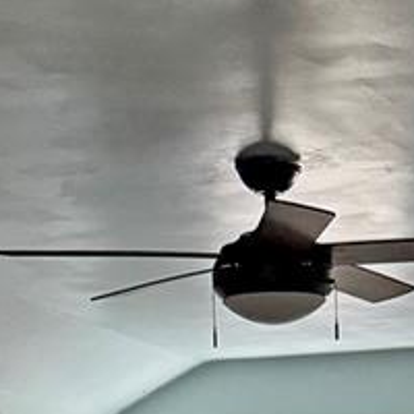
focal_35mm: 127
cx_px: 362
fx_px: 1718
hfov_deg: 13.6
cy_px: 942
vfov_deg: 11.7
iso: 1000
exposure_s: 1/35
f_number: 1.78
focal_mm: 6.76
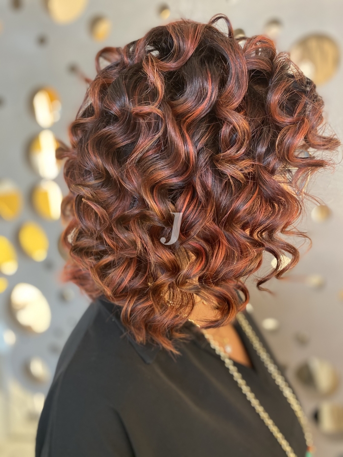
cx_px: 172
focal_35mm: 26
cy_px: 228
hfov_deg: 53.1
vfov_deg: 67.3
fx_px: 343
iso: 400
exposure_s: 1/50
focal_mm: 4.25
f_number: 1.8
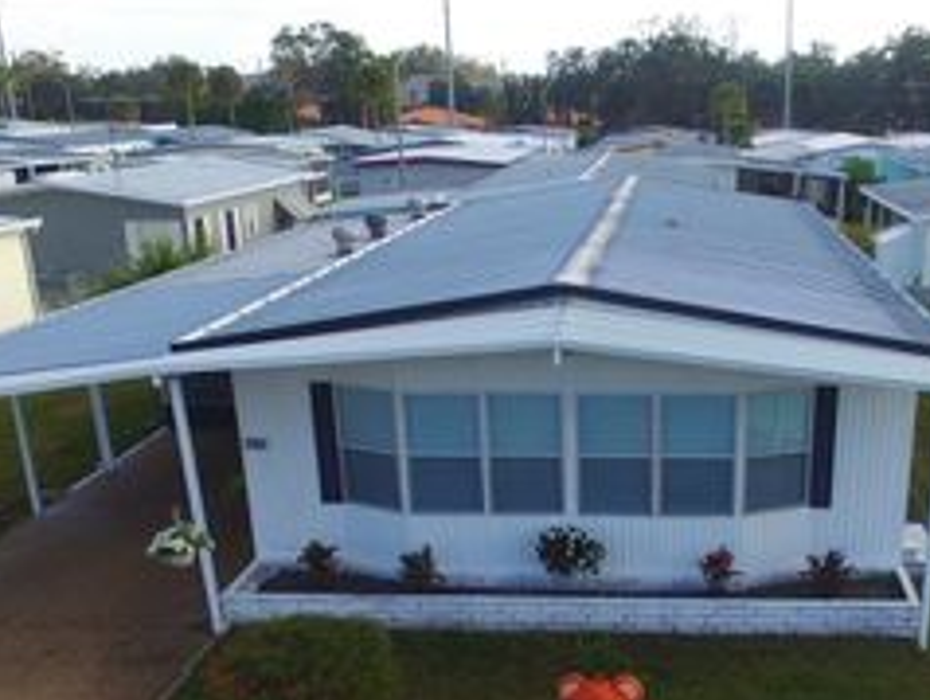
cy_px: 503
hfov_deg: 43.9
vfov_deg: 33.9
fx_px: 1130
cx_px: 649
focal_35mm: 42
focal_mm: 3.61
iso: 100
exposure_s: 1/400
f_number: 2.8
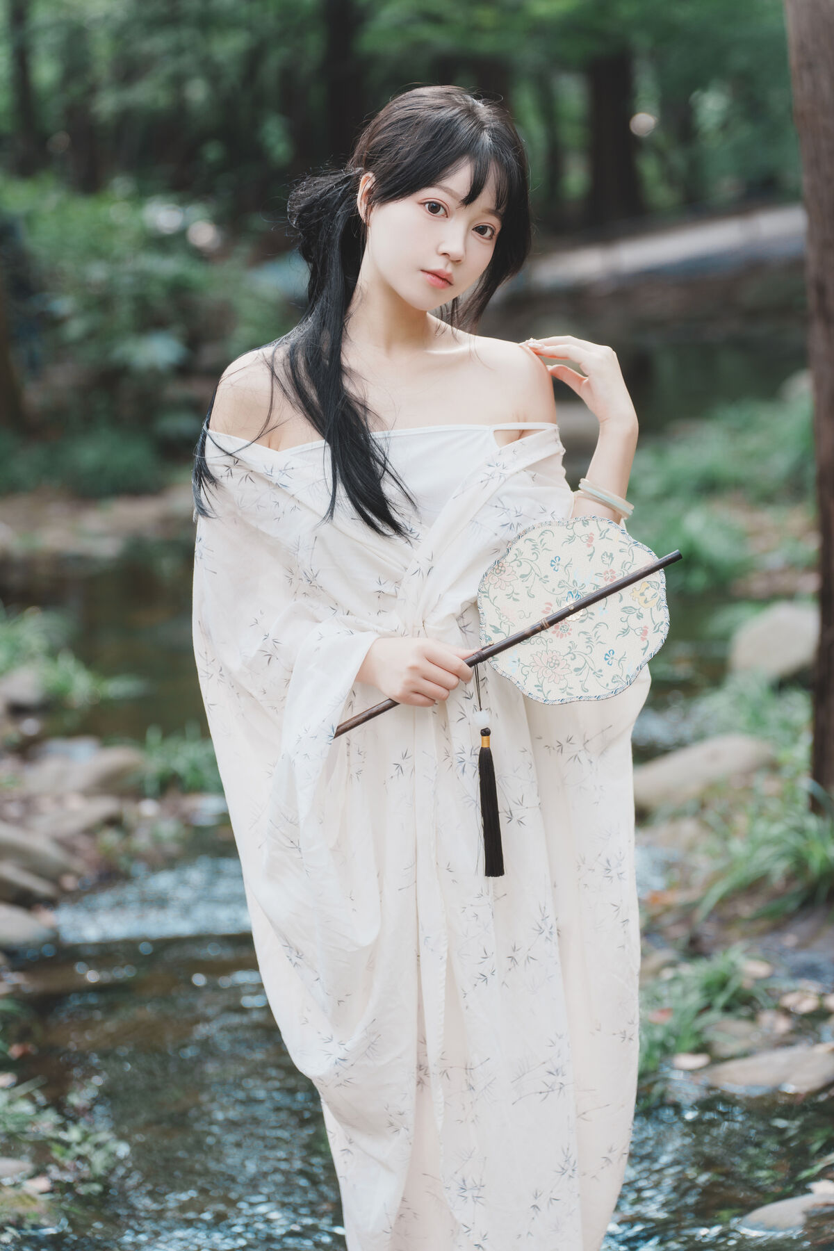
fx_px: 2954
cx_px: 417
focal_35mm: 85
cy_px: 626
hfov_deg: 16.1
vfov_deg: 23.9
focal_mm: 85
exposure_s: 1/200
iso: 125
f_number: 2.8
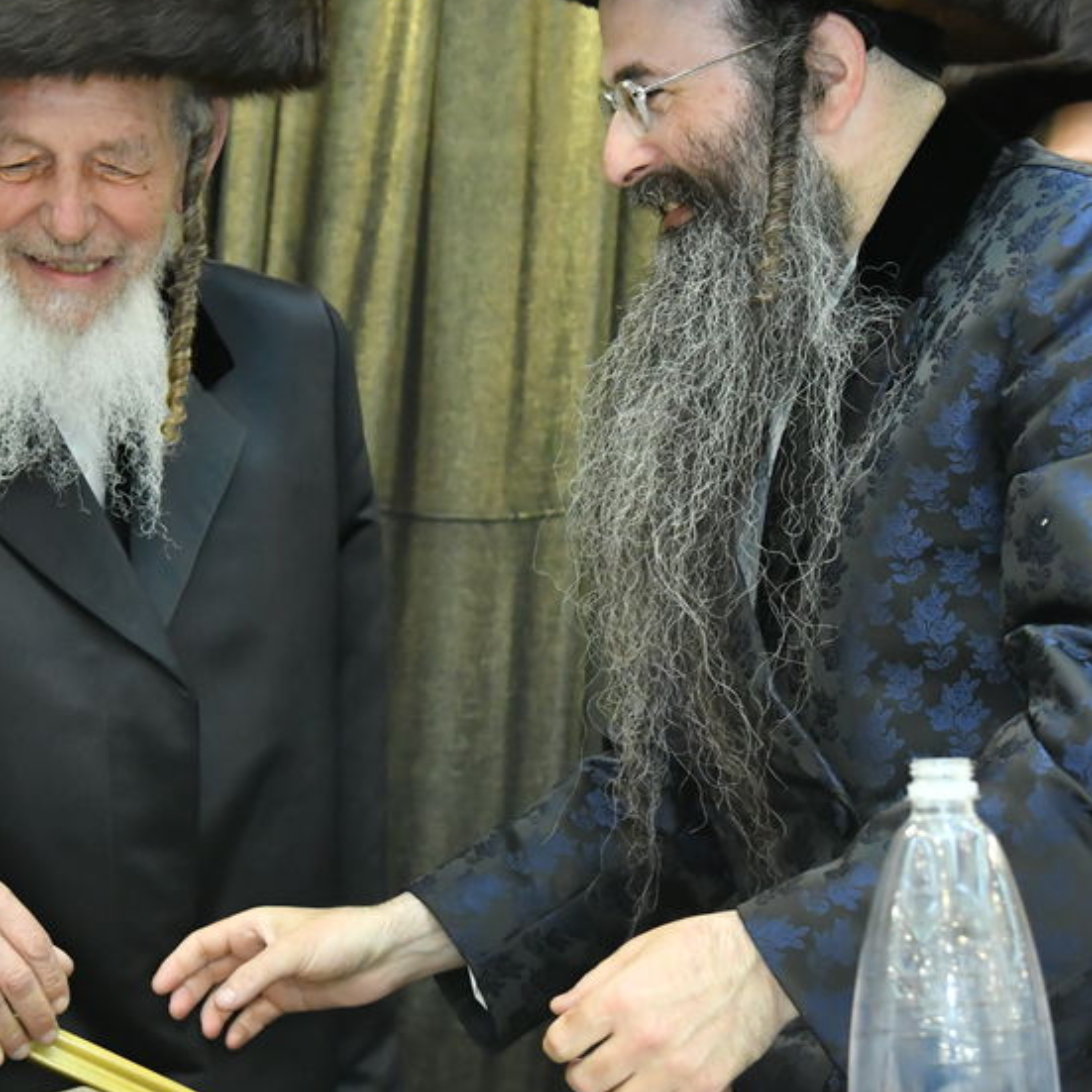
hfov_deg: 21.1
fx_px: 2927
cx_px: 529
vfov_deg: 21.1
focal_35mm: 82
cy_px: 387
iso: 4000
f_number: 4.5
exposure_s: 1/250
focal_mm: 38
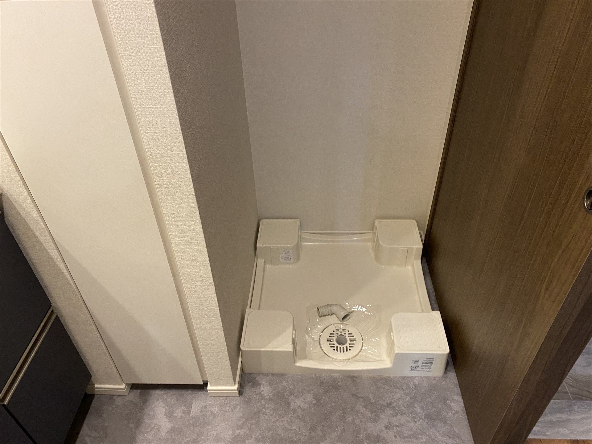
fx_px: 445
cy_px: 222
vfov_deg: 53.1
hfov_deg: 67.3
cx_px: 296
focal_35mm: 26
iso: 250
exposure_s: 1/50
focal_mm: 4.25
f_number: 1.8
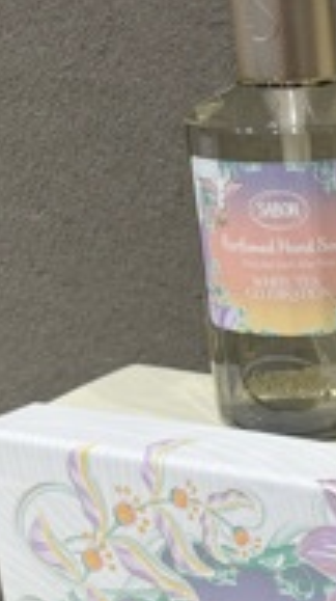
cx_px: 684
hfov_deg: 11.5
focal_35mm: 94
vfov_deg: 21.9
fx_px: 1495
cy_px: 607
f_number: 1.6
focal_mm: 5.96
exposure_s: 1/285
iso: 50
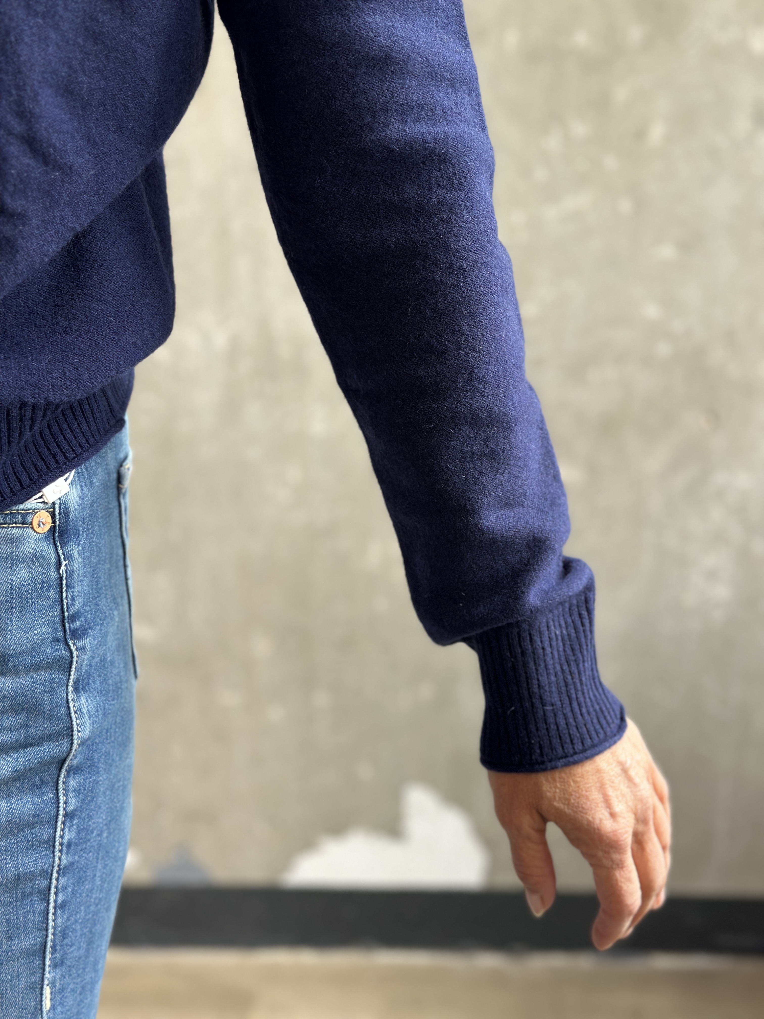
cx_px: 382
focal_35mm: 48
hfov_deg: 30.3
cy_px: 510
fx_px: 1413
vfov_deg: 39.7
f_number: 1.78
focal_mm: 6.86
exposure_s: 1/86
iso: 125
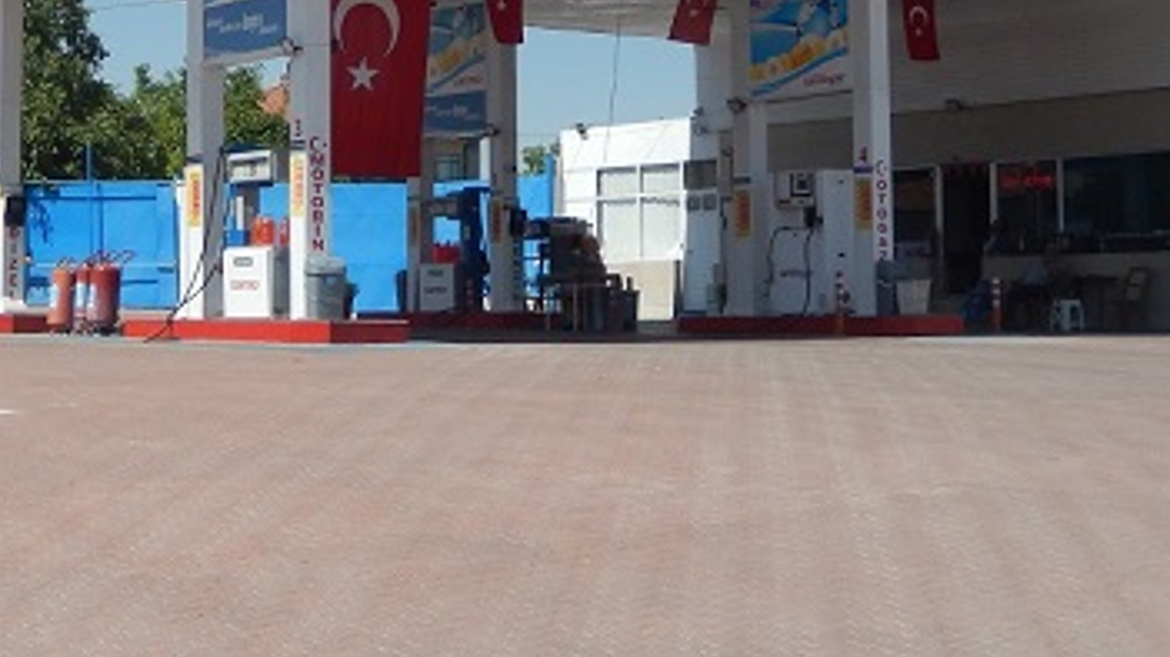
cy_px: 155
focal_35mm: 73
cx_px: 205
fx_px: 2264
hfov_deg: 28.3
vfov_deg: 16.4
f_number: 7.6
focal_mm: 5.7
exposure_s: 1/400
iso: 125
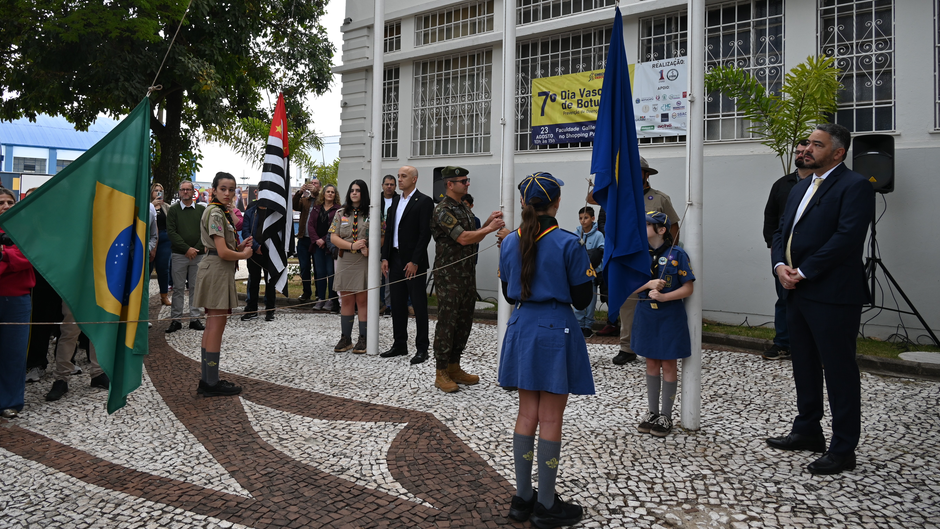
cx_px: 425
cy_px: 185
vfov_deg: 41.1
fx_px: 698
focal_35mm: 28
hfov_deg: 67.8
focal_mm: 24
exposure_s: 1/250
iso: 200
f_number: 5
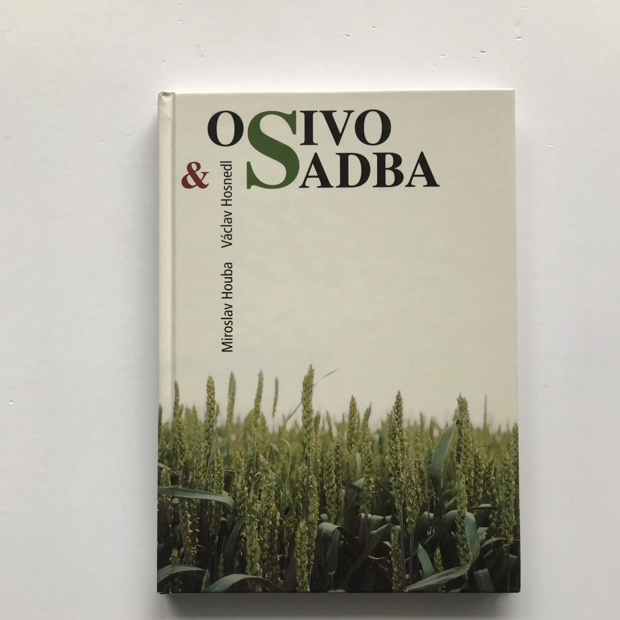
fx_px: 689
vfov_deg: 48.3
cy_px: 356
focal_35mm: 34
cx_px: 314
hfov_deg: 48.4
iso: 40
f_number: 1.8
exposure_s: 1/100
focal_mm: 3.99
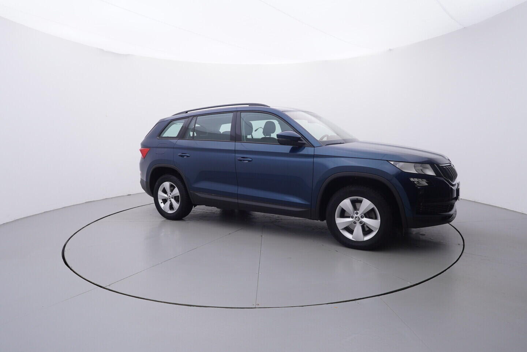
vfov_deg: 56.2
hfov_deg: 77.3
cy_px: 176
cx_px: 264
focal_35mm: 22
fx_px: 330
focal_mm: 15
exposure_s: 1/80
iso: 200
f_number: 5
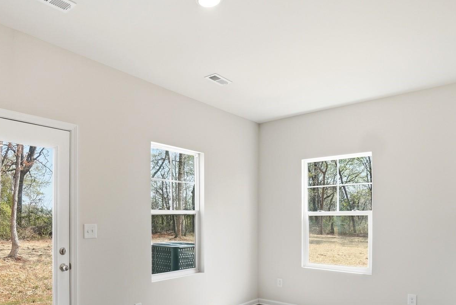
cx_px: 174
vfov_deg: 49.6
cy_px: 223
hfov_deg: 70.5
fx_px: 317
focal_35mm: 25
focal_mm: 10
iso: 100
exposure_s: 1/1250
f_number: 5
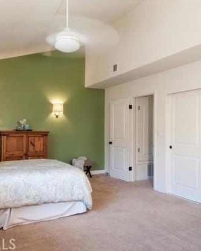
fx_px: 223
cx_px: 83
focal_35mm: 30
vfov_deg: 58.8
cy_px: 126
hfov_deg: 48.3
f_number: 13
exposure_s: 1/3
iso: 200
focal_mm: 14
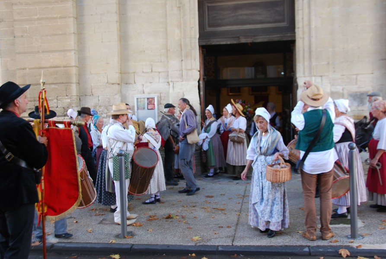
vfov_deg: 37.1
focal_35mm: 36
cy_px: 130
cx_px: 193
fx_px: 387
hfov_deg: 53.0
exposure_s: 1/80
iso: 400
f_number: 4.5
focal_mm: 24
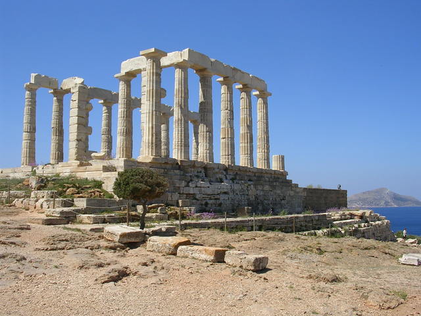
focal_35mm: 38
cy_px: 158
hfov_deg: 49.0
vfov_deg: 37.7
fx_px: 462
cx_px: 210
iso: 50
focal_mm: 5.8
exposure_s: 1/388
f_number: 5.6
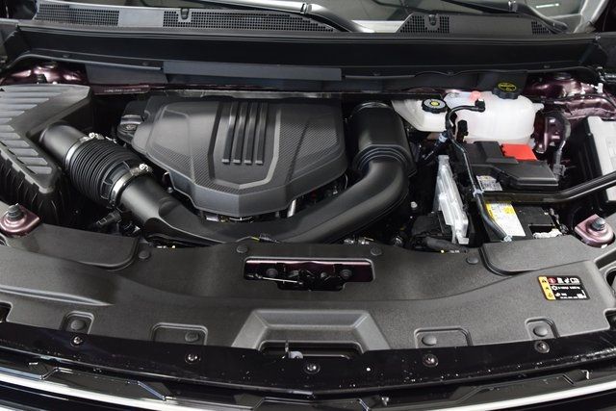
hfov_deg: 53.1
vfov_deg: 36.9
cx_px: 308
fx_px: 616
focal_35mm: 36
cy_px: 206
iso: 1600
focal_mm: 24
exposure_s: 1/15
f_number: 5.6
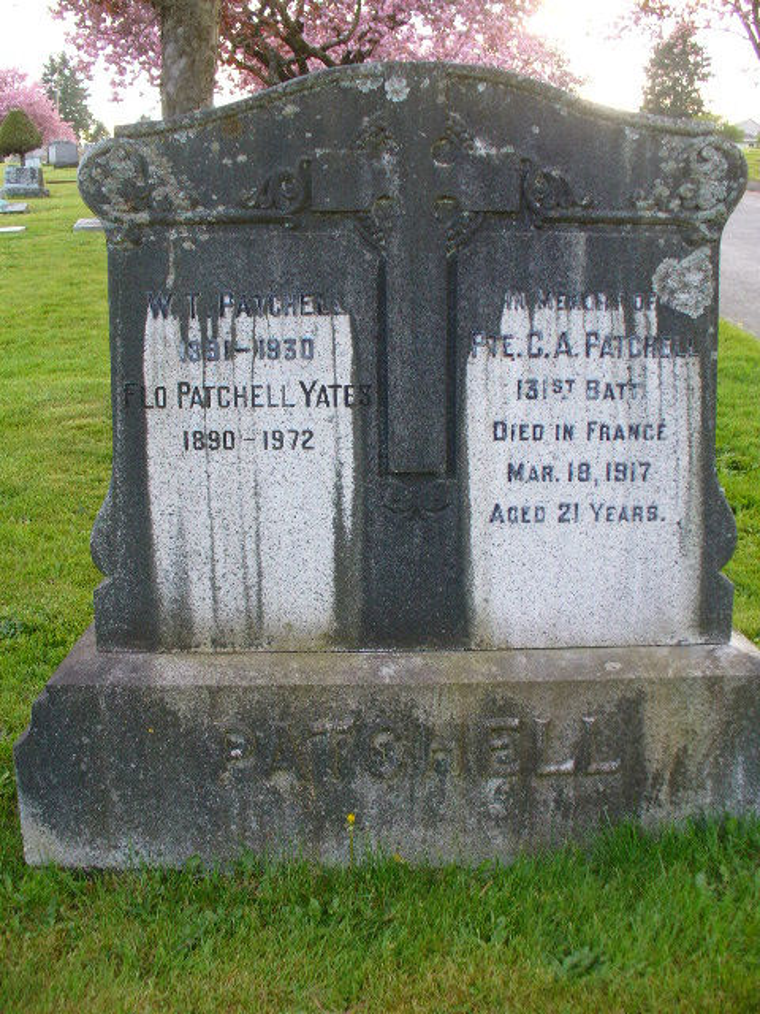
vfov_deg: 50.1
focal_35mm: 37
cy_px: 507
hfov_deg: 38.7
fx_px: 1083
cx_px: 380
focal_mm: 6.1
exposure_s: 1/80
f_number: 2.8
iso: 80
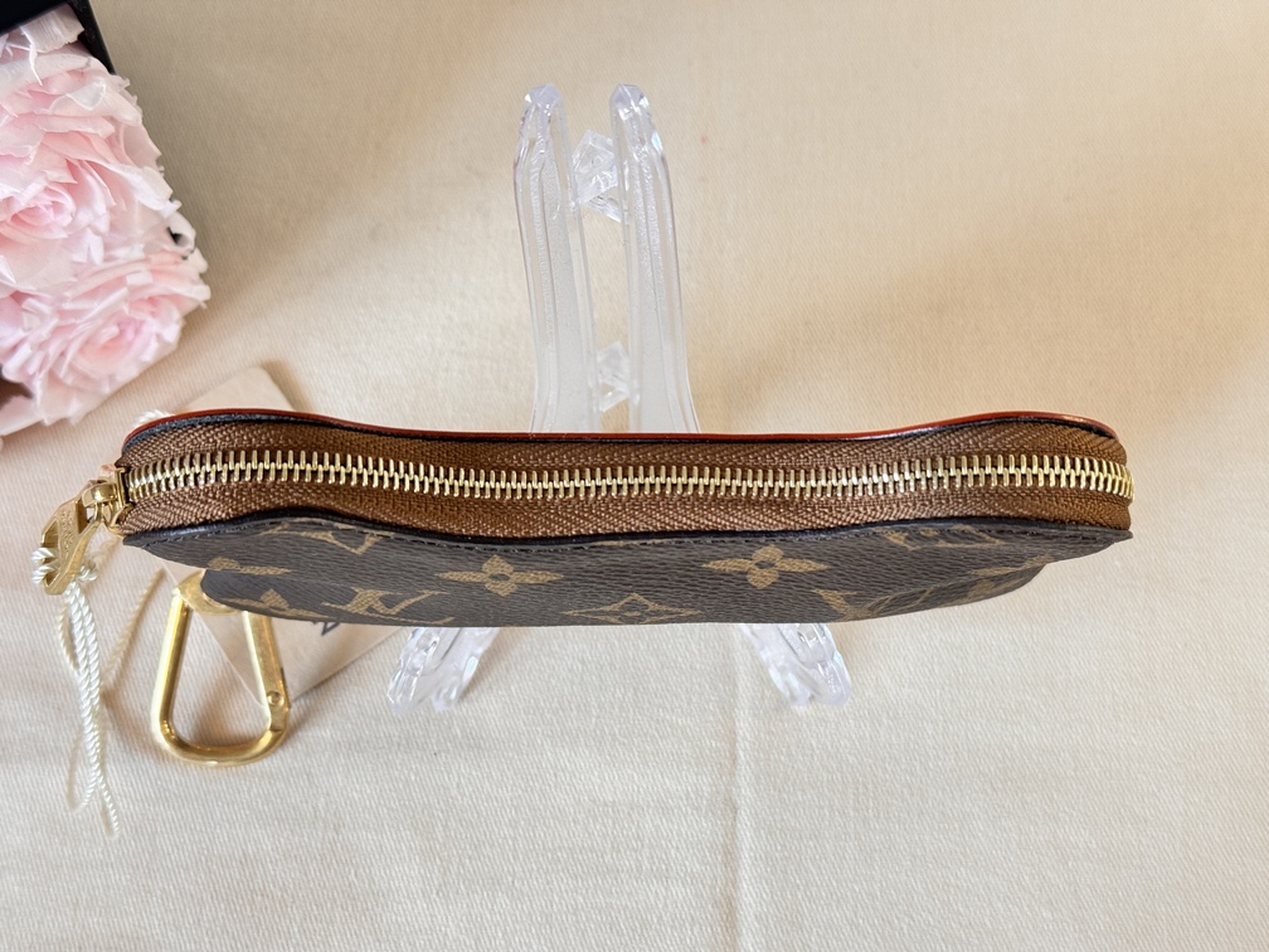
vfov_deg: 30.3
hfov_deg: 39.7
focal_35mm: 48
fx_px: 1760
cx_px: 634
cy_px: 476
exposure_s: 1/100
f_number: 1.78
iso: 100
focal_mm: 6.76
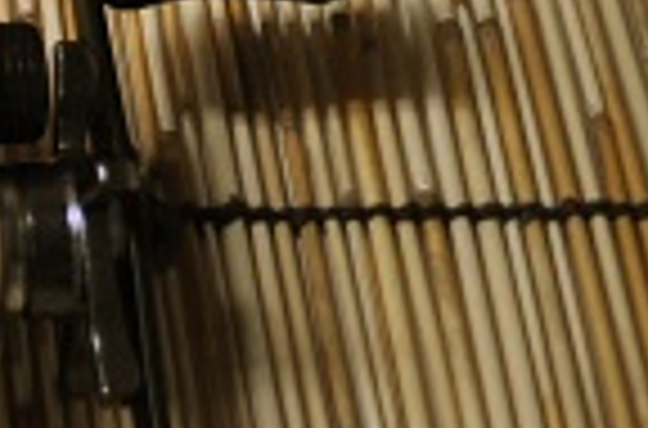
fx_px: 3140
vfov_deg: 7.7
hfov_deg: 10.8
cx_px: -616
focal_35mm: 175
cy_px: -126
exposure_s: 1/60
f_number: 4.2
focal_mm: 26
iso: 800
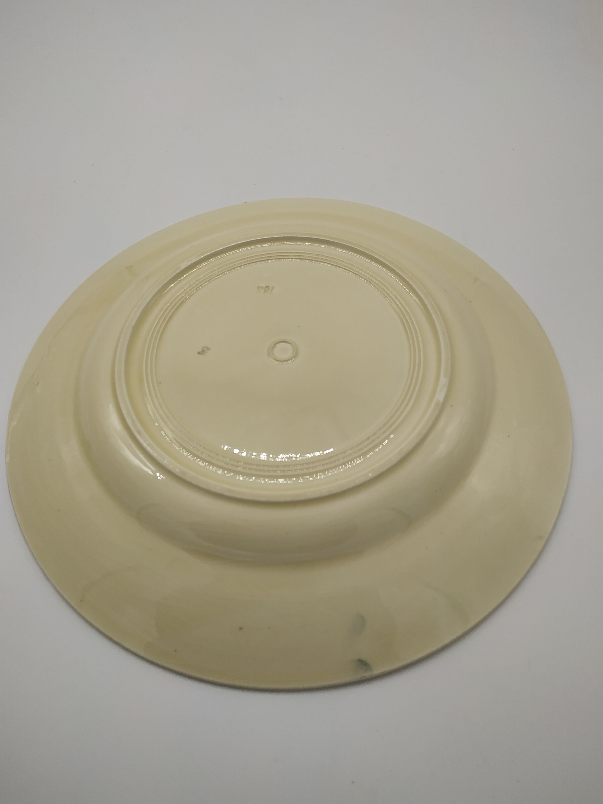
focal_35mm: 24
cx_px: 302
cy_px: 402
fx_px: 557
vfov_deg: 71.6
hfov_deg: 56.8
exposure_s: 1/647
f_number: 1.9
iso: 100
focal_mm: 3.94
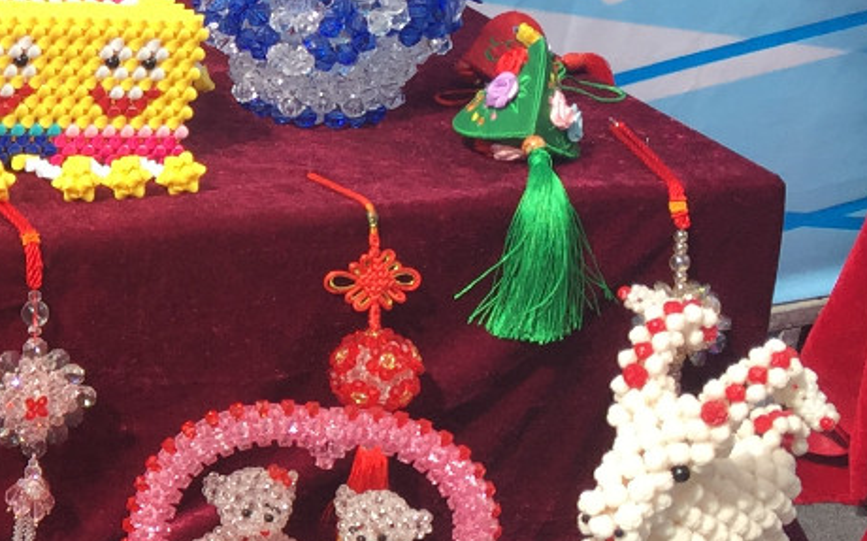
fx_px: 2527
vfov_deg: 12.2
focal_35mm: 107
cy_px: 354
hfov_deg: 17.6
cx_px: -418
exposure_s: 1/1099
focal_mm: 4.15
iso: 32
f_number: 2.2
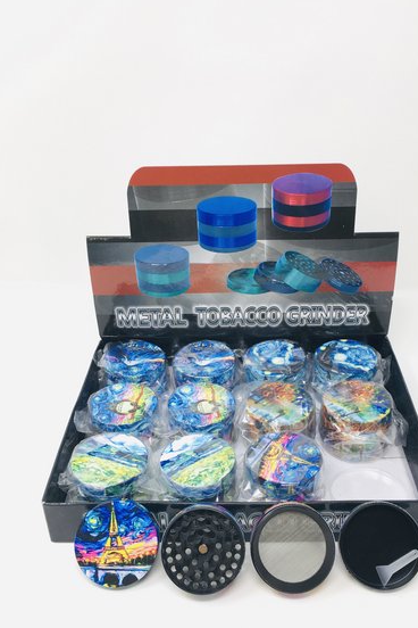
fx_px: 610
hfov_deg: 37.8
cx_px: 232
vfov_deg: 54.4
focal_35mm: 35
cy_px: 334
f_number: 2.2
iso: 25
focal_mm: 4.15
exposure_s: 1/40
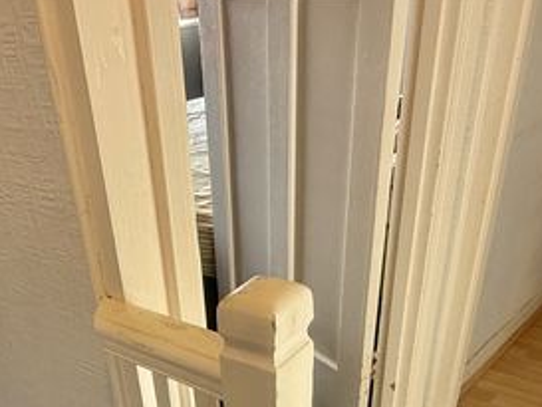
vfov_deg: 31.7
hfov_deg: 45.2
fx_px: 642
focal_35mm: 41
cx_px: 187
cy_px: 431
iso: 200
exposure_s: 1/99
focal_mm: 2.22
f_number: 2.2
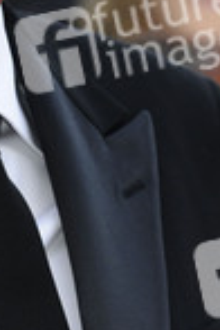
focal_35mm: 428
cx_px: -73
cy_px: -72
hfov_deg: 3.2
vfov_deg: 4.8
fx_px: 3926
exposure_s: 1/200
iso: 250
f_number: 3.5
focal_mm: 105
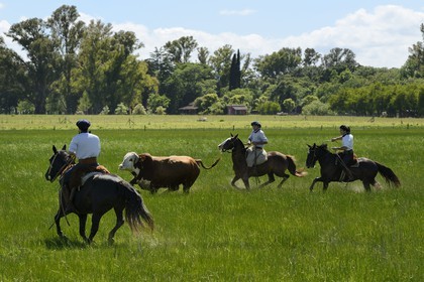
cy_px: 141
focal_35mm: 135
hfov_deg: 15.2
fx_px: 1590
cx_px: 212
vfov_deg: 10.2
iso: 400
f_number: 8
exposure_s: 1/800
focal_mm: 135
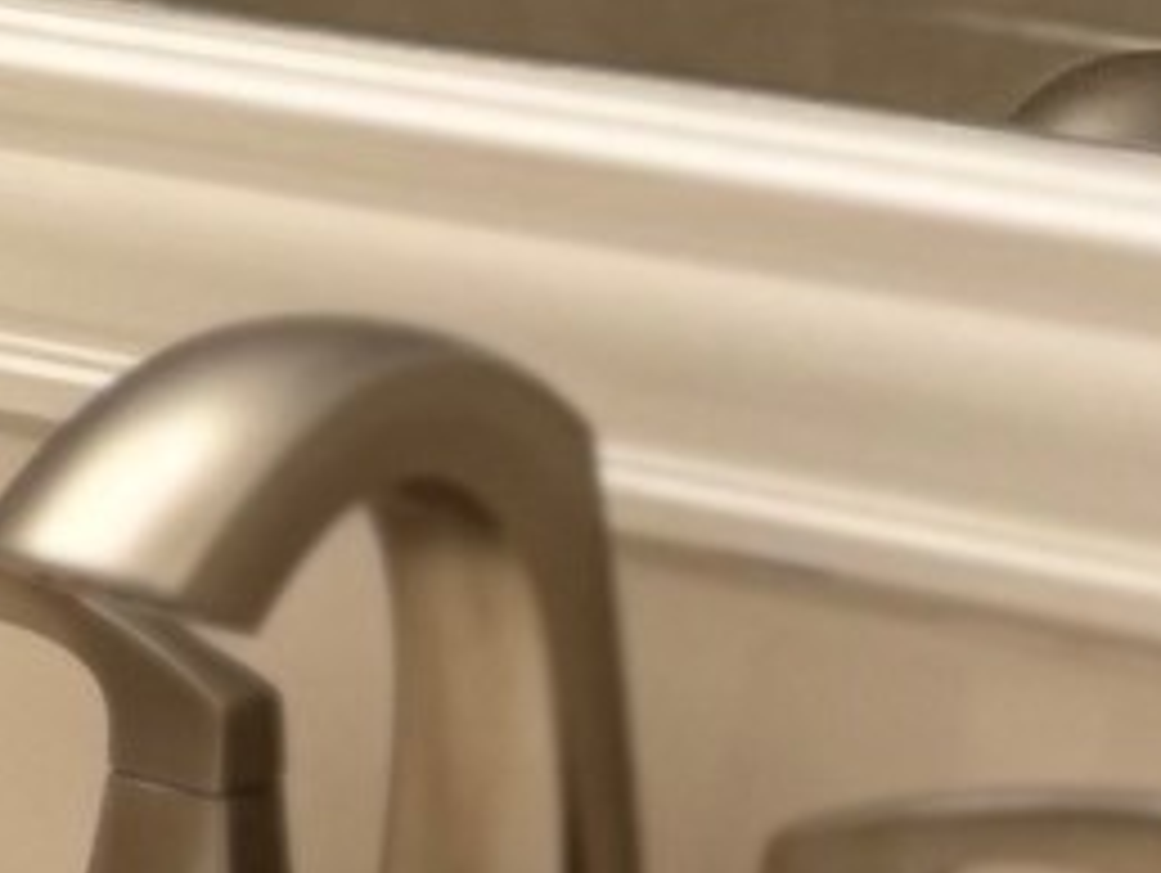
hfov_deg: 8.2
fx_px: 6916
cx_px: -2308
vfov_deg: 7.1
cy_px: -630
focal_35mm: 206
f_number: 1.5
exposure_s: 1/60
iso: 80
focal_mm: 5.7
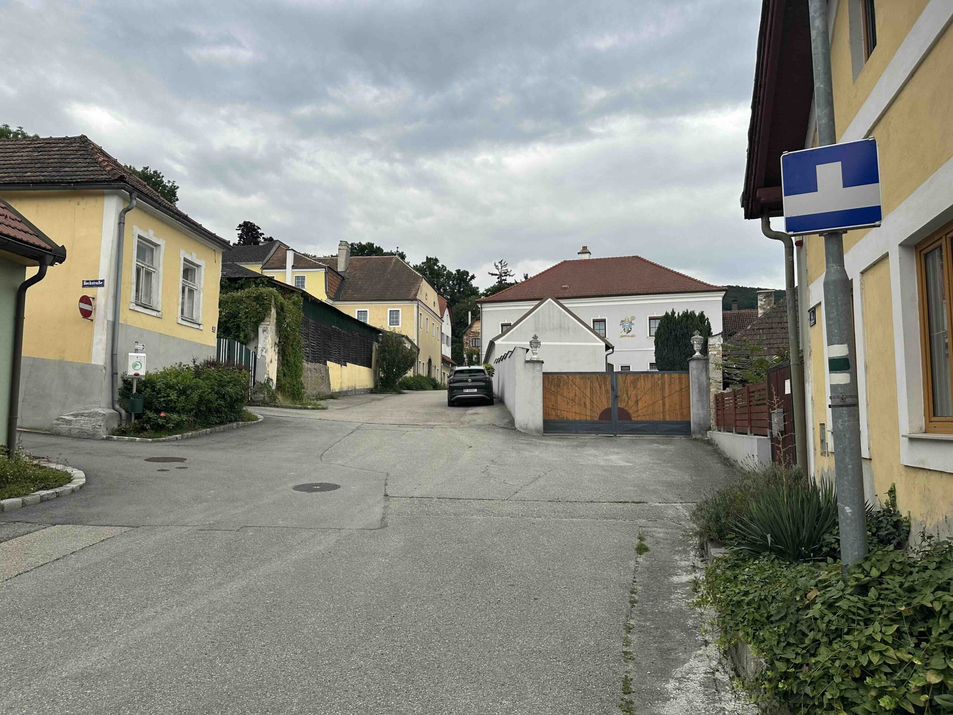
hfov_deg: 71.6
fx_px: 661
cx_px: 476
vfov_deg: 56.8
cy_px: 358
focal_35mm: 24
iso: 80
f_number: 1.78
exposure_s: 1/887
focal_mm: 6.86
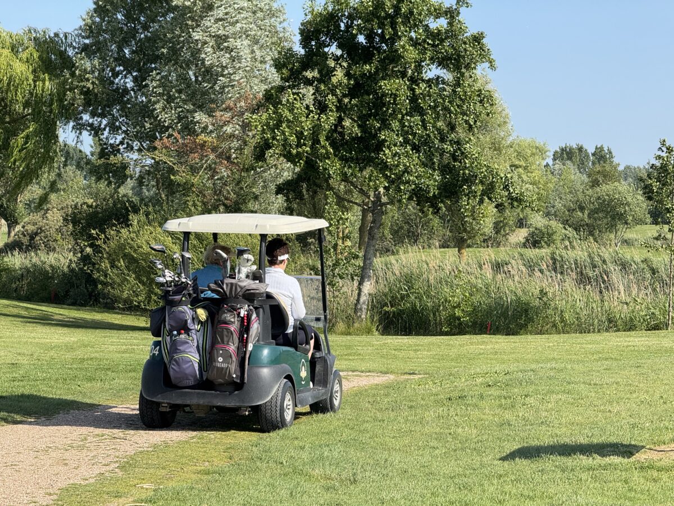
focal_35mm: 120
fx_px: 2336
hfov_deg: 16.4
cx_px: 337
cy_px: 253
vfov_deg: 12.3
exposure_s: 1/938
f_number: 2.8
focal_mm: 15.66
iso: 50
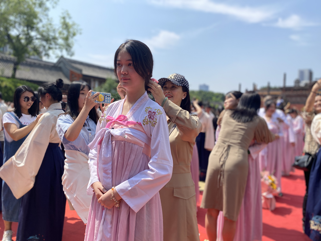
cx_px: 160
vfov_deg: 53.1
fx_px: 241
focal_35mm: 26
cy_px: 120
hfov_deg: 67.3
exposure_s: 1/2688
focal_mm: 4.25
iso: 32
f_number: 1.8
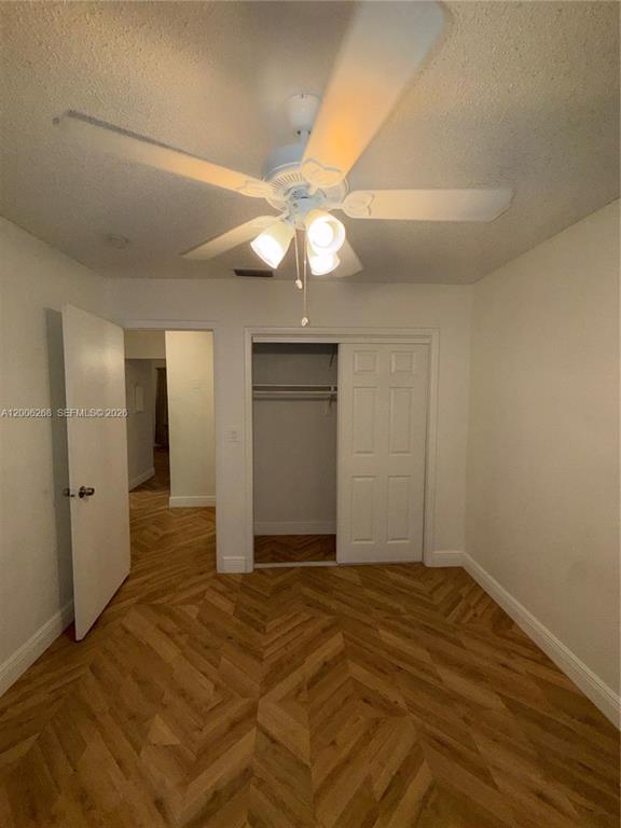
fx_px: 335
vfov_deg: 102.1
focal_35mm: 14
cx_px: 310
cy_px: 414
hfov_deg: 85.7
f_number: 2.2
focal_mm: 2.22
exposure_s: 1/122
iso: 50
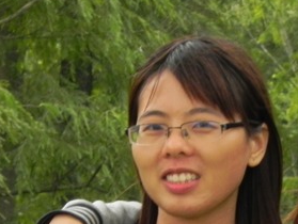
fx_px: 6284
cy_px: 234
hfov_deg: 2.7
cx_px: 250
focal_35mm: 729
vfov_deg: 2.0
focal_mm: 51.8
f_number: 8
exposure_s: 1/68.8
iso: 400
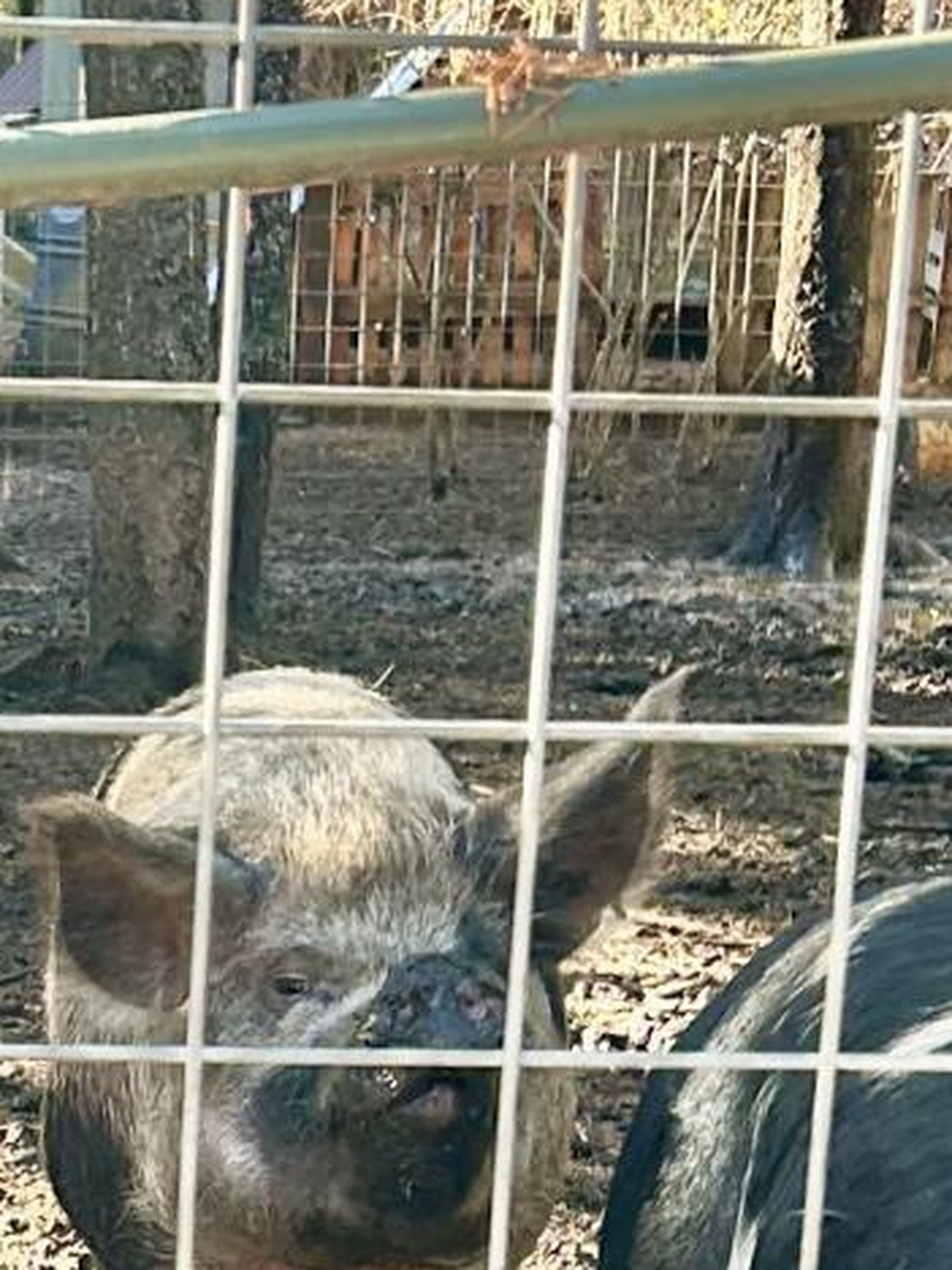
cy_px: 1360
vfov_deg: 17.2
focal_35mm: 111
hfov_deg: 13.1
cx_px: -90
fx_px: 4070
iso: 100
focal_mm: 5.7
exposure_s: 1/121
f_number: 1.5
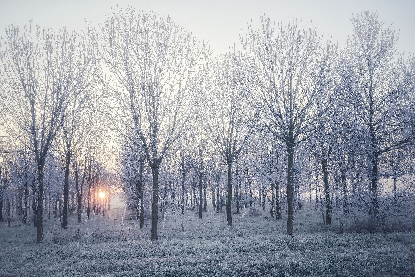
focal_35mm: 37
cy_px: 138
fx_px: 427
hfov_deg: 51.9
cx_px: 208
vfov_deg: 36.0
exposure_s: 1/20
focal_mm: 37
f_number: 11
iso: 100
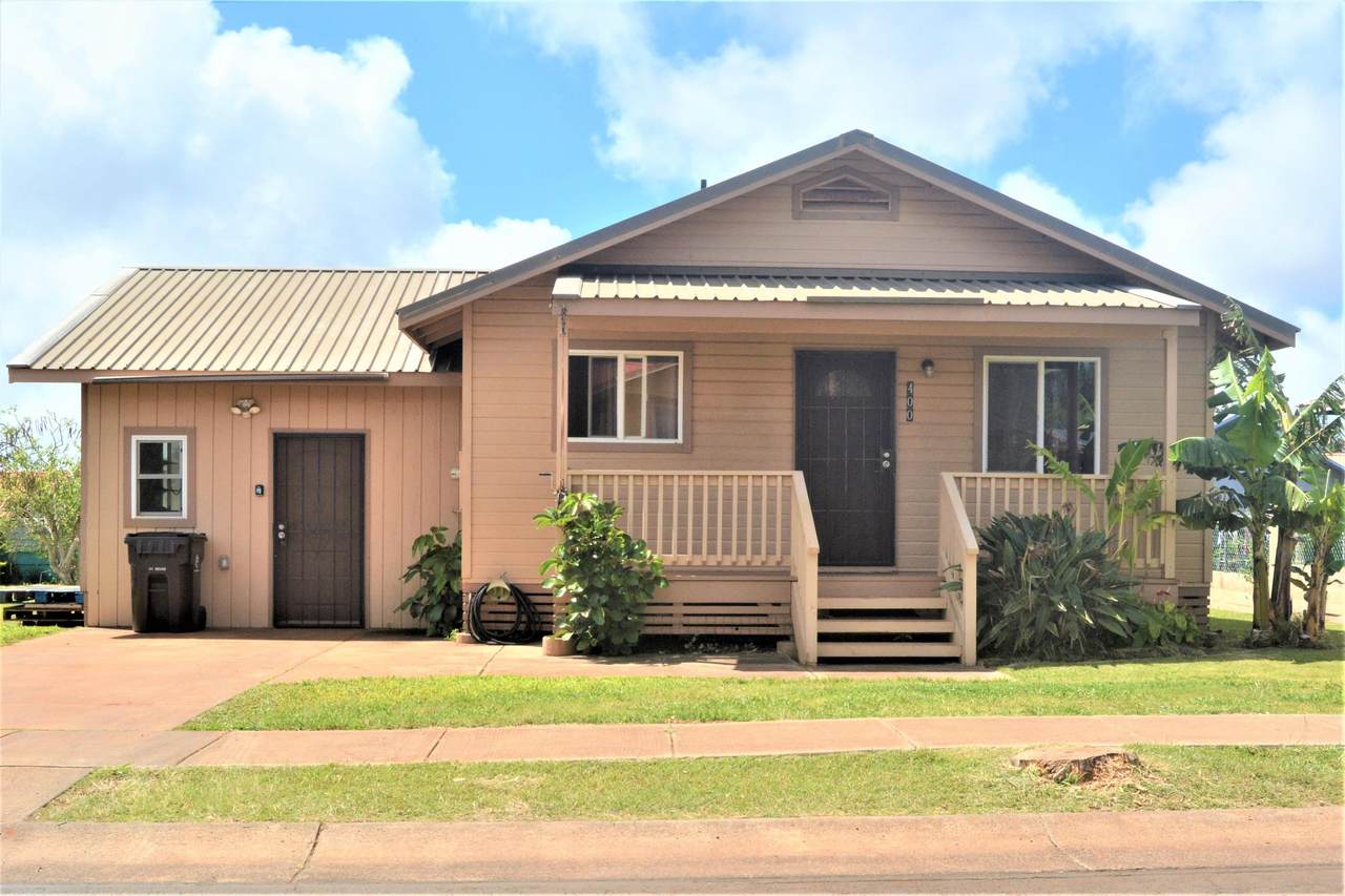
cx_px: 672
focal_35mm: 30
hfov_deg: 61.9
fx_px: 1121
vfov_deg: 43.6
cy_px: 448
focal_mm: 20
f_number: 13
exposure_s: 1/640
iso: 400
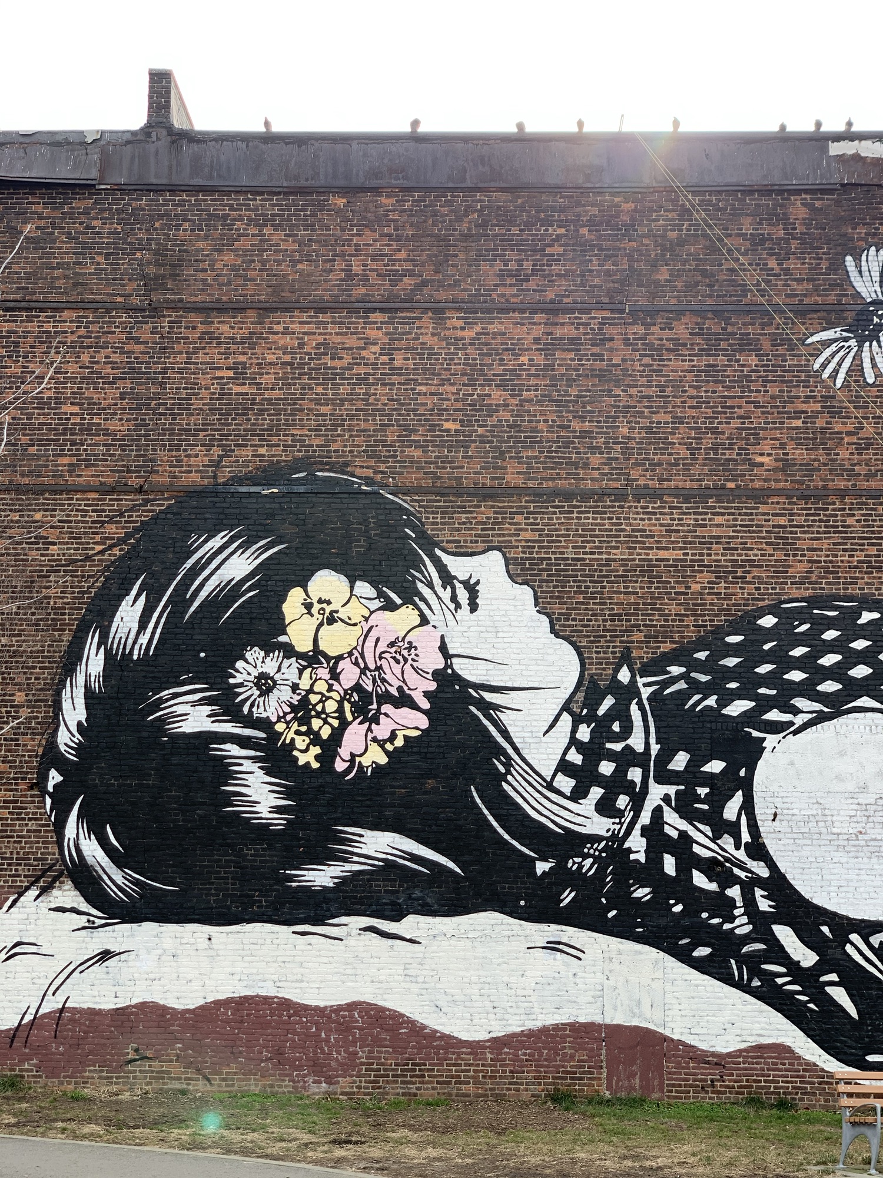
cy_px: 589
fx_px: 1769
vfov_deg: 36.8
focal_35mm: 52
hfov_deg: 28.0
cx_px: 442
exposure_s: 1/198
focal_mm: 6
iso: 16
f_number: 2.4
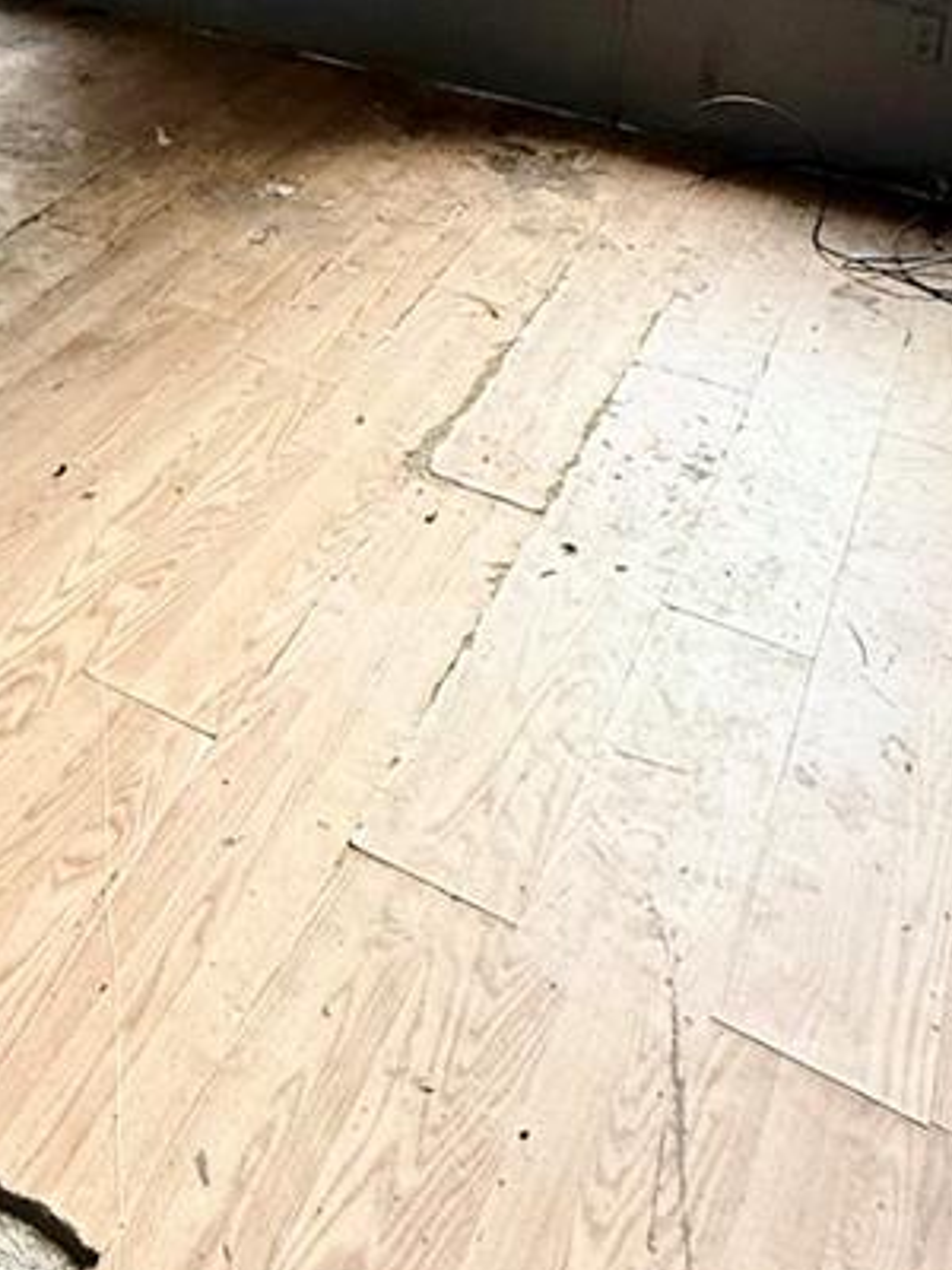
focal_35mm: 42
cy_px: 22
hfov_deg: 33.2
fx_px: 1540
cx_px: 171
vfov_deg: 39.8
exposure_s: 1/99
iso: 250
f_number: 2.2
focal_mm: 2.22
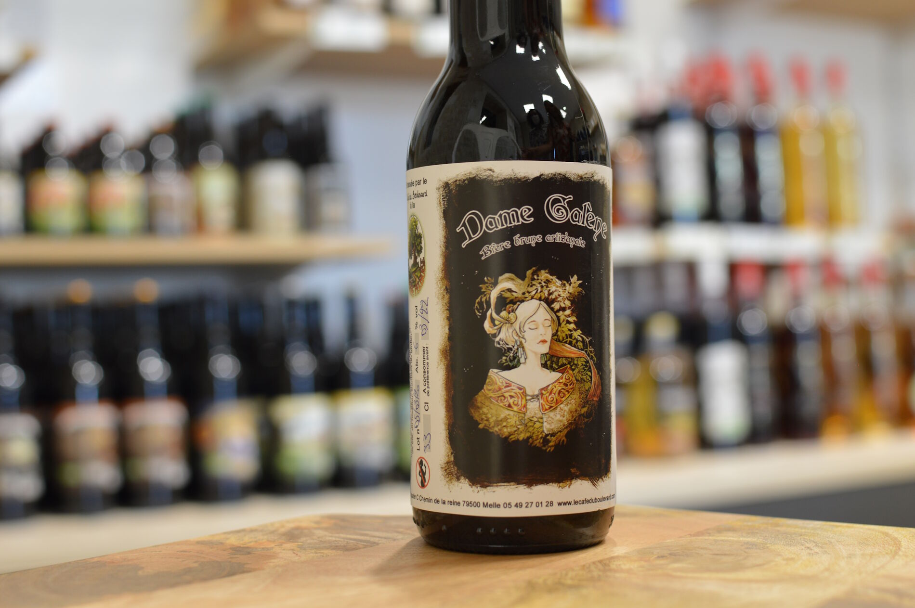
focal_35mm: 52
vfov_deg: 25.7
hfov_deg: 37.9
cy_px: 304
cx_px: 458
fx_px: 1333
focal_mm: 35
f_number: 3.5
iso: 200
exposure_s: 1/25
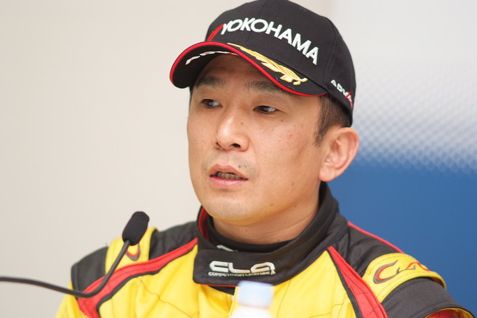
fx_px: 3577
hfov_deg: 7.6
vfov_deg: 5.1
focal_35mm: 270
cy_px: 159
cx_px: 238
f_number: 2.8
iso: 400
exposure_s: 1/125
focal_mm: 180
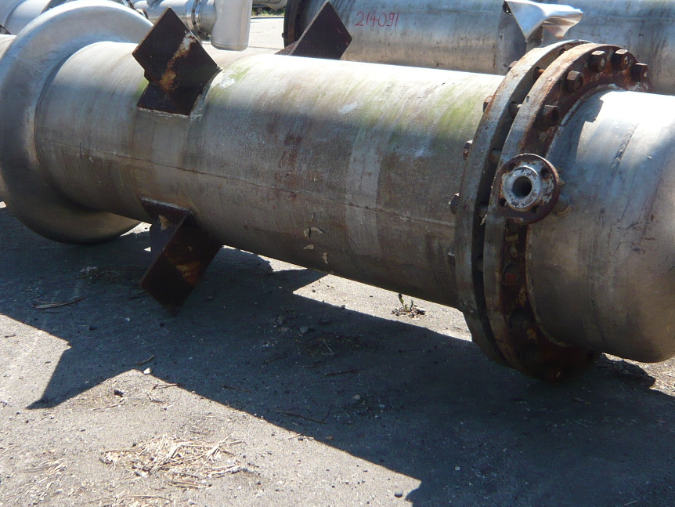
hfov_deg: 38.9
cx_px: 319
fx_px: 956
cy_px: 186
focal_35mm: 49
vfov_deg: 29.6
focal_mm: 4.6
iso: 100
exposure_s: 1/500
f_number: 2.8
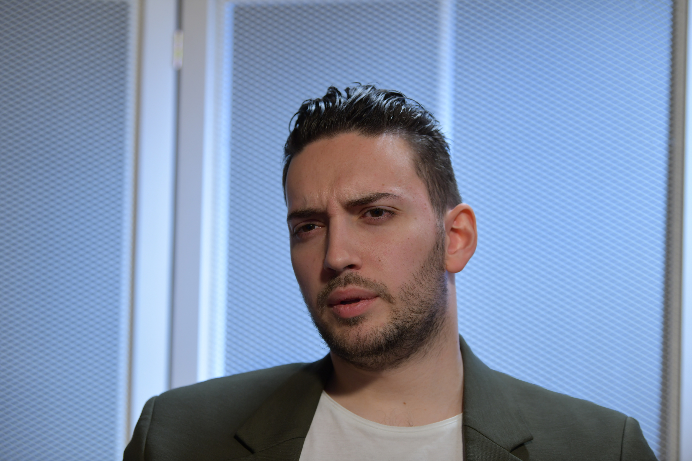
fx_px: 2306
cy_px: 230
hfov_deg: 17.1
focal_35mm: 120
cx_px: 346
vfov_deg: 11.4
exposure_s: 1/200
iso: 800
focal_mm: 120
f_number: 3.5
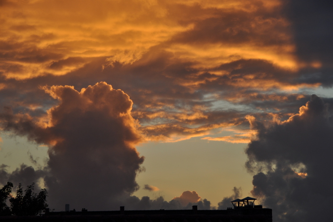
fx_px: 1359
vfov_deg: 9.3
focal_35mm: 147
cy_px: 111
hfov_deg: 14.0
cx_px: 166
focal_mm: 98
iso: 200
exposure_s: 1/250
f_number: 8
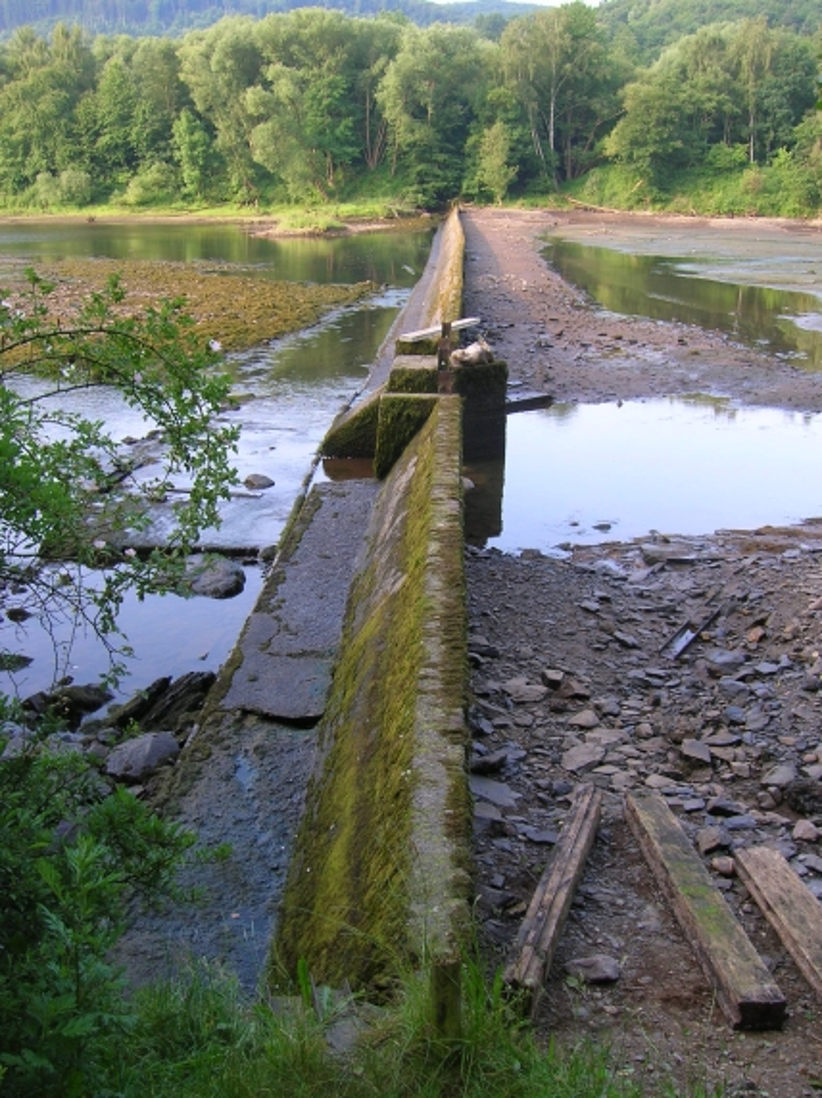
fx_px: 1078
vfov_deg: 54.0
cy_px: 549
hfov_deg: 41.7
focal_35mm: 34
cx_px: 411
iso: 50
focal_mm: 5.7
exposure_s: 1/31.4
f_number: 4.9
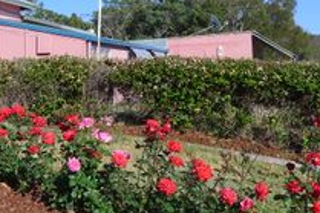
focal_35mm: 54
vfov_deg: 25.0
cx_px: 2
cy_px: 93
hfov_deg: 33.8
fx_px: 480
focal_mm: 5.1
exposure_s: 1/500
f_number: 4
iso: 80
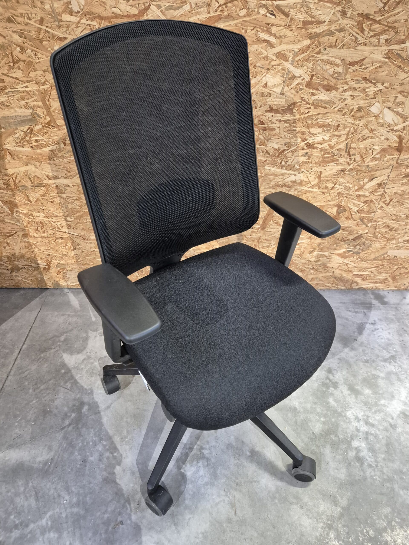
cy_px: 272
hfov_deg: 58.9
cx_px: 204
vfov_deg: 73.9
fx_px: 362
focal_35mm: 23
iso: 1250
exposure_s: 1/50
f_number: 1.8
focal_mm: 5.4
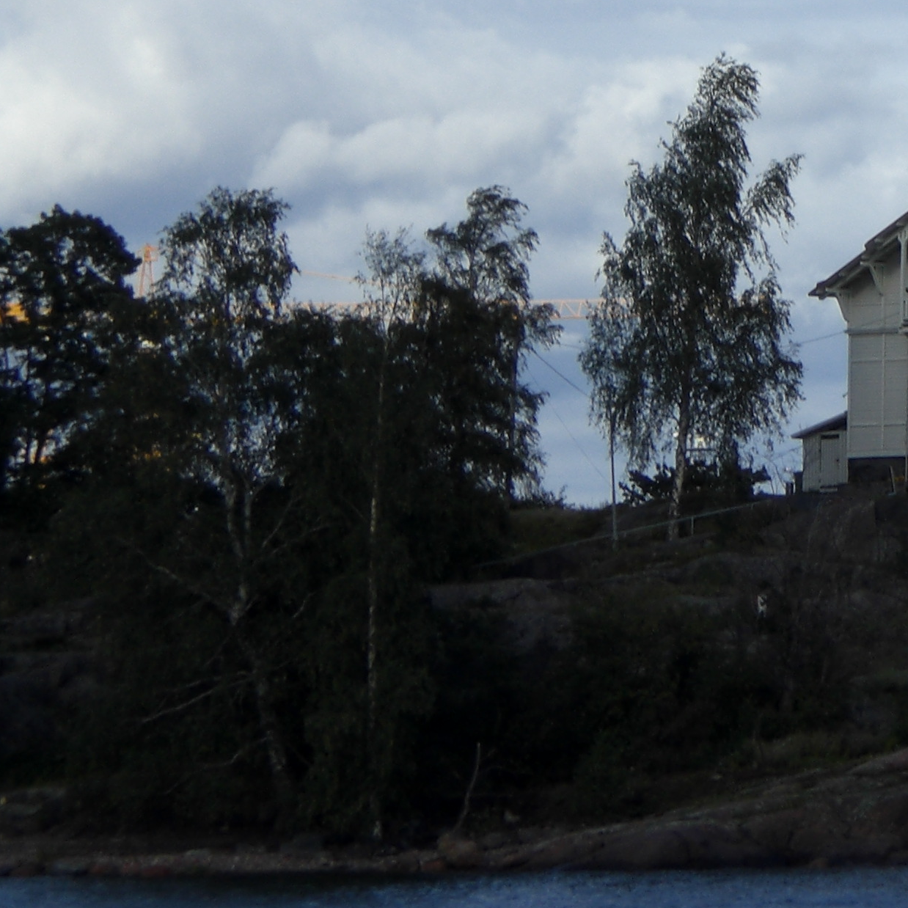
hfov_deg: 6.9
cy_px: 166
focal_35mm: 250
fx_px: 7419
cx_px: 1118
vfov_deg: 7.0
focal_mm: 18.9
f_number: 5.9
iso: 50
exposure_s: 1/250
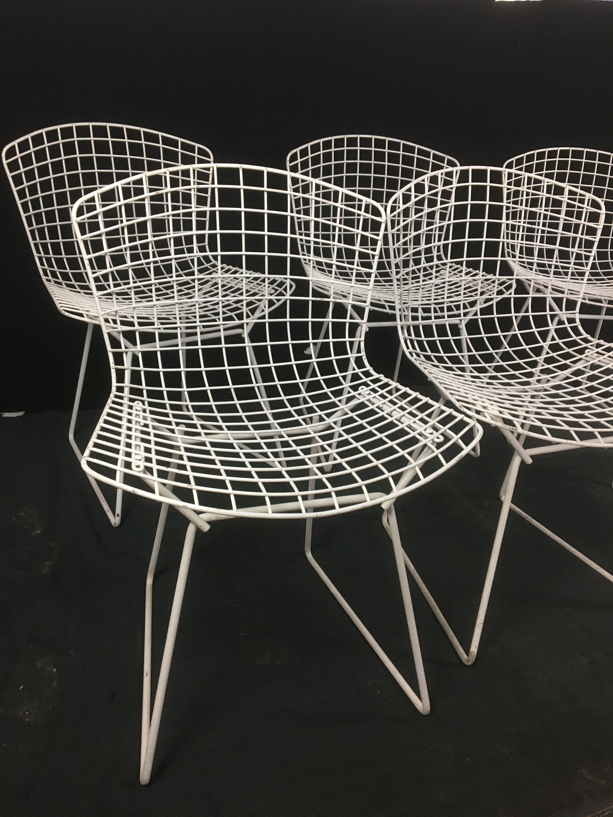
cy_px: 408
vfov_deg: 61.7
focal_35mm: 29
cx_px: 306
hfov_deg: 48.2
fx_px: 685
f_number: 2.2
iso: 125
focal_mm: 4.15
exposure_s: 1/33
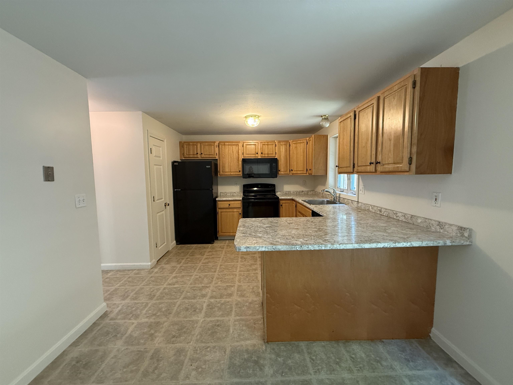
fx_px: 207
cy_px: 192
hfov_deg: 102.1
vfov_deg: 85.7
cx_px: 256
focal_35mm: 14
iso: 400
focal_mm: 2.22
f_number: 2.2
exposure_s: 1/60
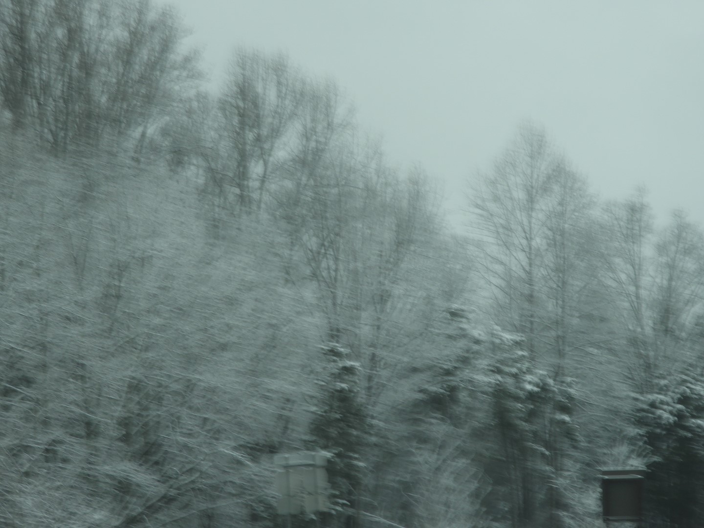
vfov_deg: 8.2
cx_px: 352
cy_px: 264
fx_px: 3661
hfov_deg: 11.0
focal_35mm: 180
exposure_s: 1/200
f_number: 5.3
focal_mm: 32.2
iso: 100
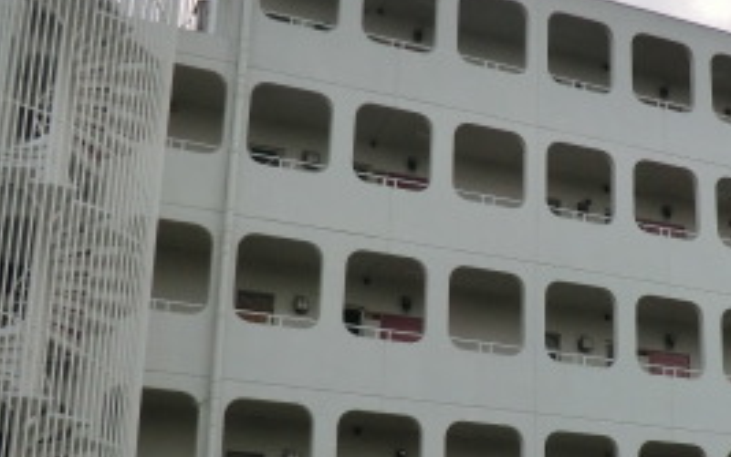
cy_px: 375
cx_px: 627
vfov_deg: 21.0
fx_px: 1216
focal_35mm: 61
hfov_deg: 32.2
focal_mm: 4.3
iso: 80
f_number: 3.2
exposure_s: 1/60
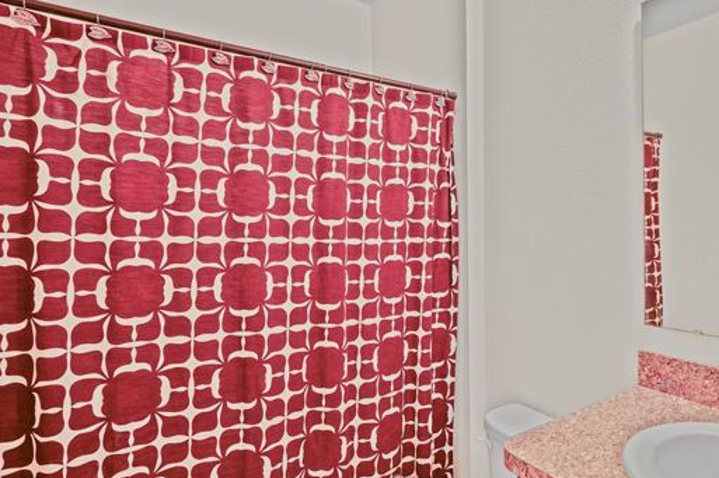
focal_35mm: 22
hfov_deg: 76.4
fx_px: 439
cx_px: 473
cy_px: 225
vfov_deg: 57.1
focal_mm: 16
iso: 400
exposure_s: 1/2.5
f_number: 8
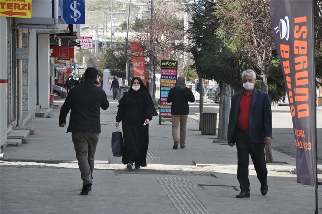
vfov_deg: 8.7
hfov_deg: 13.1
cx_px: 161
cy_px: 107
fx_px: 1407
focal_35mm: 158
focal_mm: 105
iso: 800
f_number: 7.1
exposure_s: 1/800
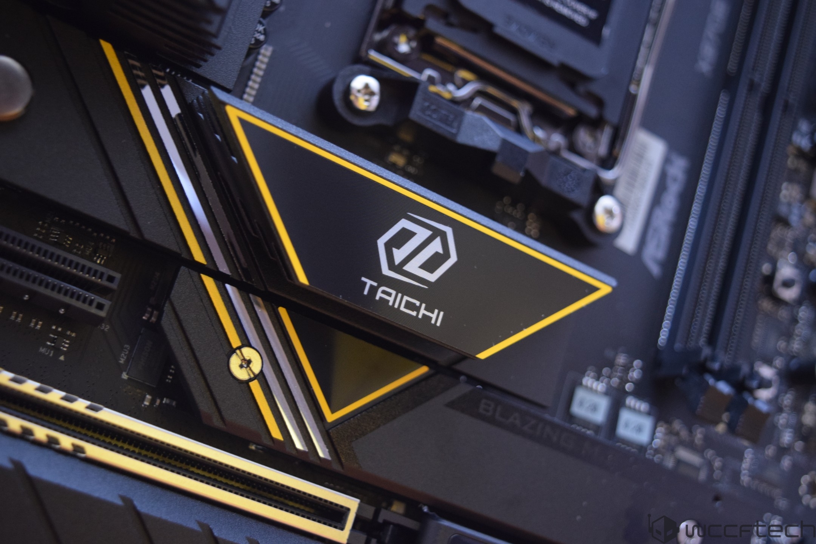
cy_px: 272
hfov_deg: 35.1
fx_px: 1292
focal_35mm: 57
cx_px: 408
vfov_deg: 23.8
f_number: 4.8
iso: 1600
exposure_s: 1/8
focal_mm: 38
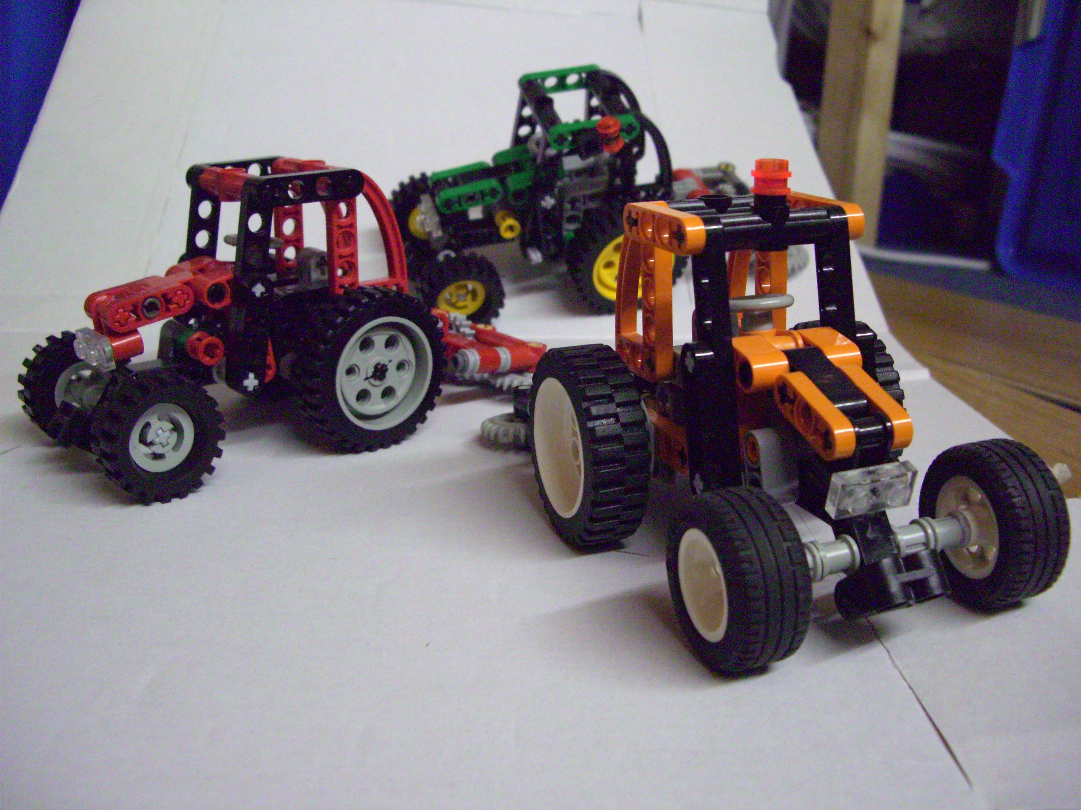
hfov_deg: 49.0
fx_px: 1187
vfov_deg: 37.7
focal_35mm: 38
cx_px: 540
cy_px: 405
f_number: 2.8
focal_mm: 7.9
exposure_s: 1/80
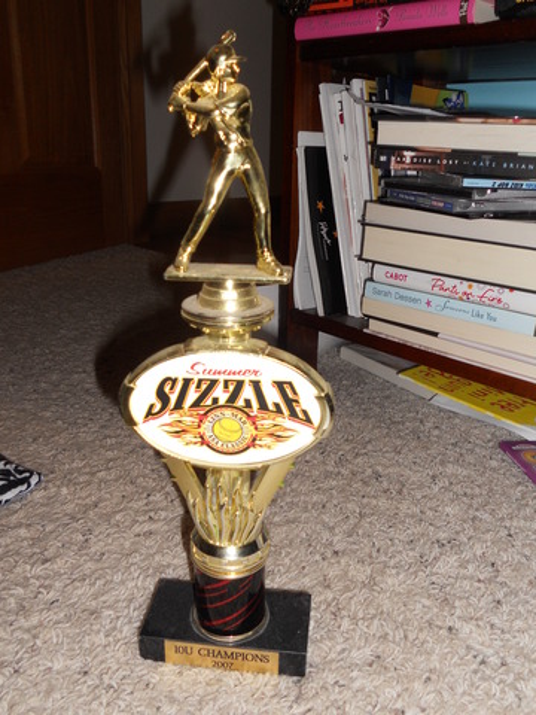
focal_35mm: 32
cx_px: 268
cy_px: 358
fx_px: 661
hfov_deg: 44.2
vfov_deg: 56.8
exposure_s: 1/25
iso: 80
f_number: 3.5
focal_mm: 5.8
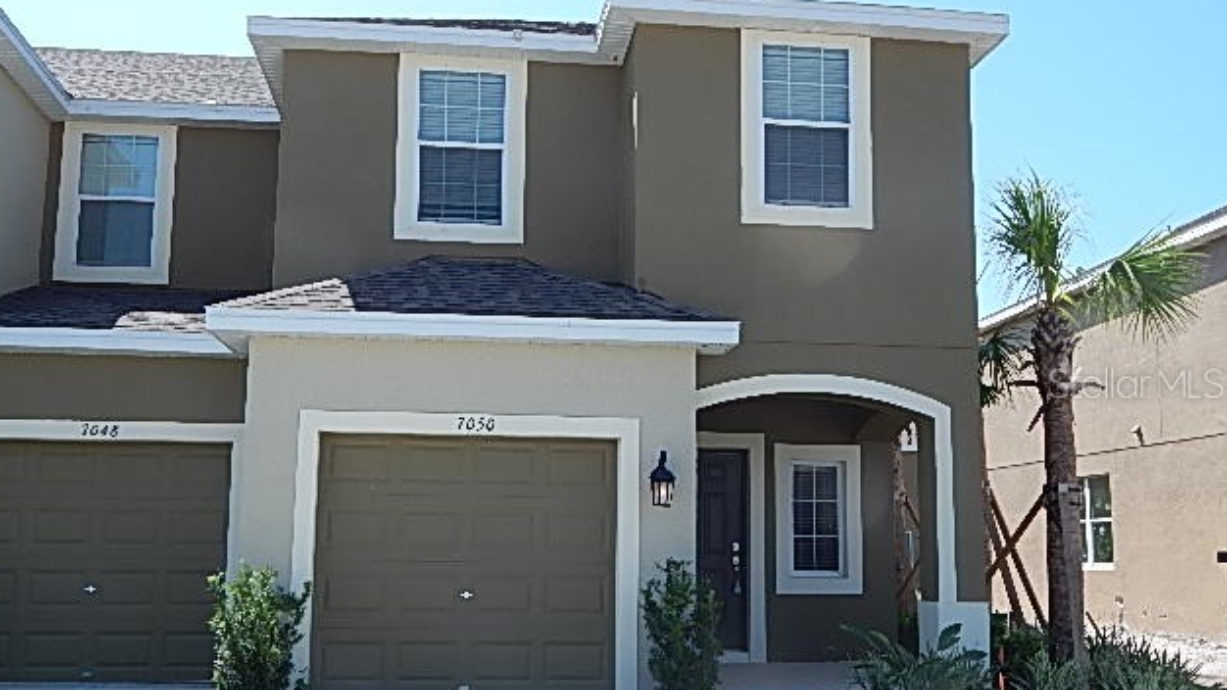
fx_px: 1269
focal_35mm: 39
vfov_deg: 30.4
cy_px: 382
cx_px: 606
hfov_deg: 51.6
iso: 125
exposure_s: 1/800
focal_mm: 6.1
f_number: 3.3
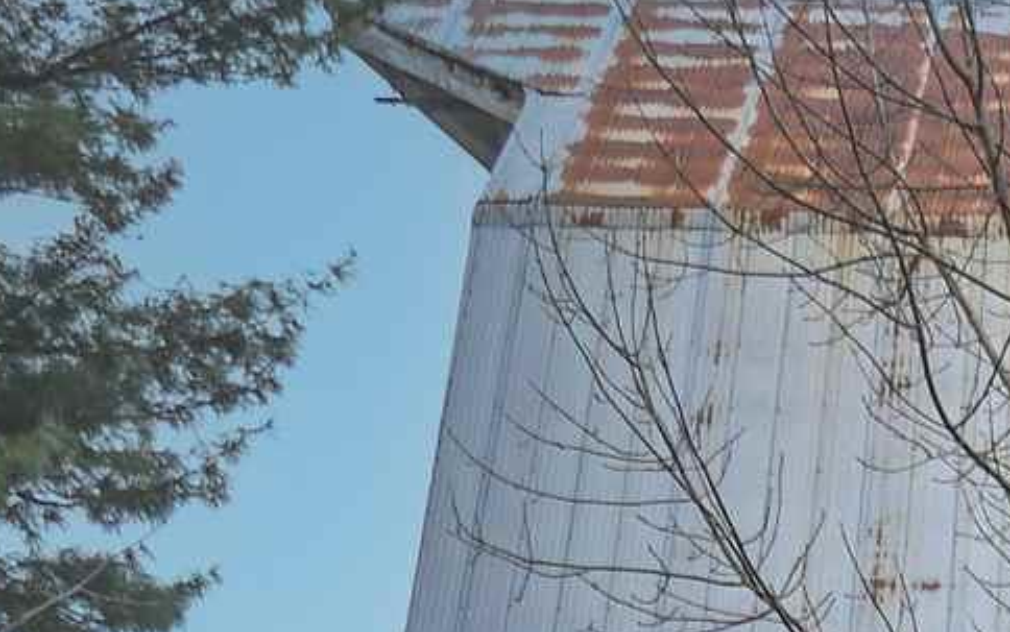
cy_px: 1486
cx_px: 1876
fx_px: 4268
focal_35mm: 155
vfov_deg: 7.9
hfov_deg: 12.3
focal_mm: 24
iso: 100
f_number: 6.3
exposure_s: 1/320
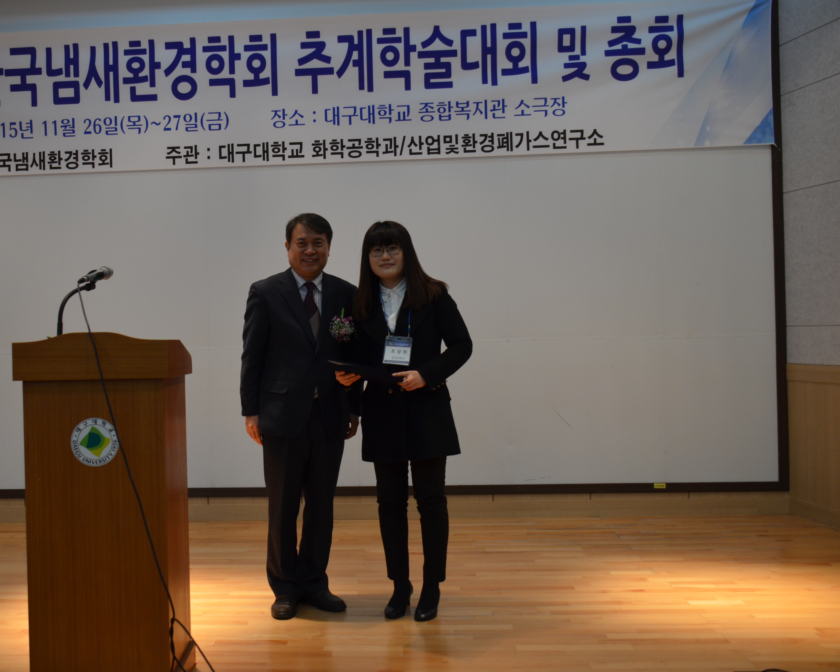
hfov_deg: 44.5
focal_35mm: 41
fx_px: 1019
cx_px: 333
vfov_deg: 36.5
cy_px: 336
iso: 500
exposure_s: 1/60
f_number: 4
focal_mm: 24
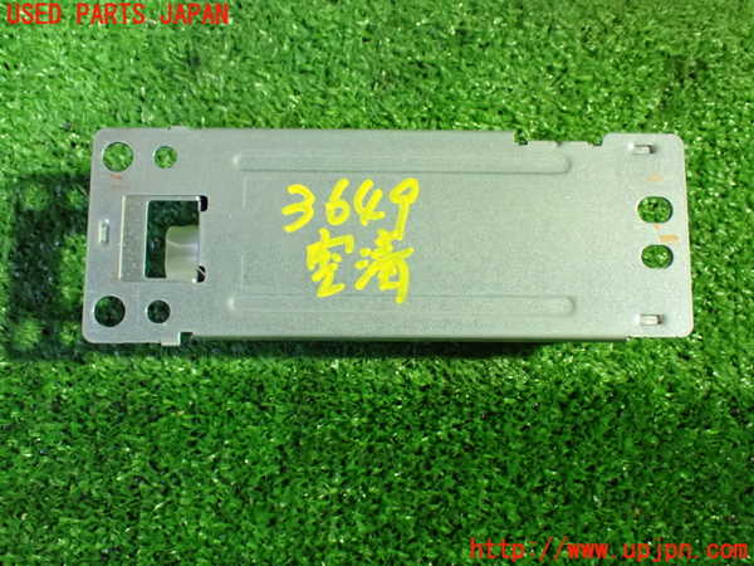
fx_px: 893
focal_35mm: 41
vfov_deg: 35.1
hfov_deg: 45.8
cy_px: 283
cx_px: 377
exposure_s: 1/40
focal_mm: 7.31
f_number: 2.8
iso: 1600
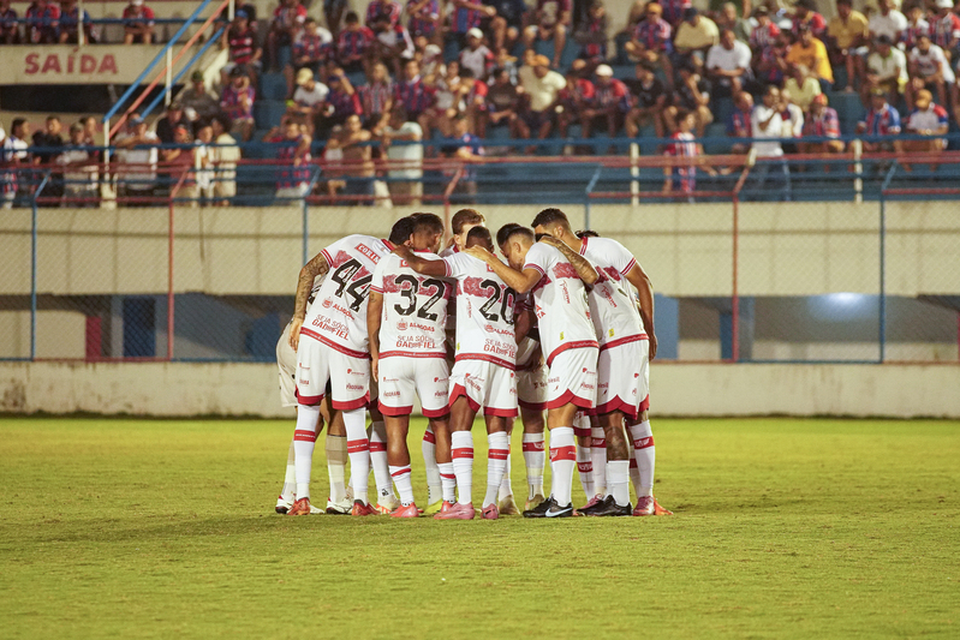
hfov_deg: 6.9
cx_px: 480
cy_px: 320
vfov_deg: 4.6
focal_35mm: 300
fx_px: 8001
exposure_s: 1/250
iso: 3200
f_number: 2.8
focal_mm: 200
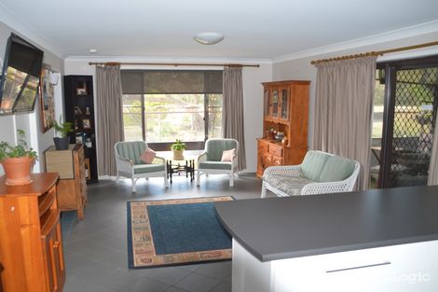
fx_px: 365
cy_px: 146
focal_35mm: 30
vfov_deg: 43.6
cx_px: 219
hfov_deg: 61.9
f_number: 4
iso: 400
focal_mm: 20
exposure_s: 1/60
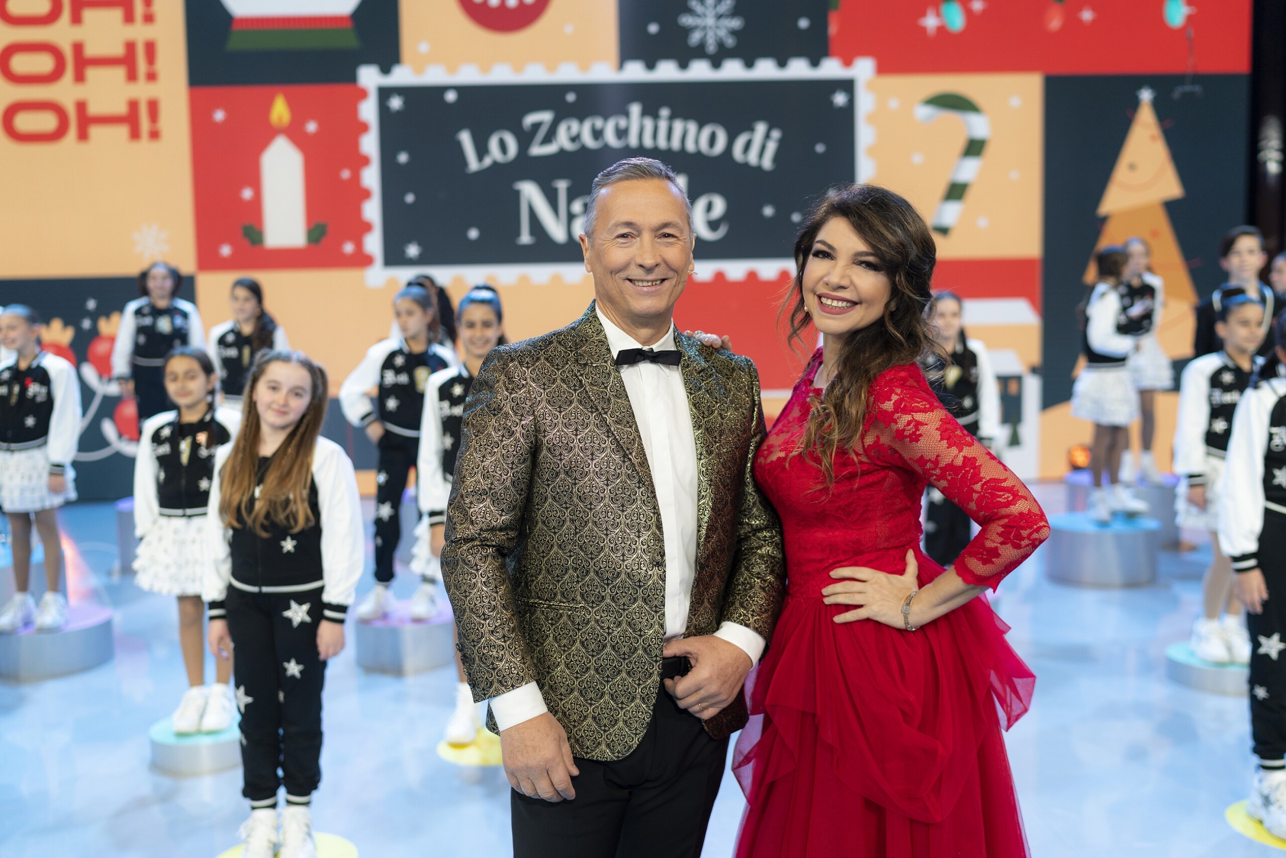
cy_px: 429
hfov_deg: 54.4
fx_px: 1250
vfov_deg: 37.9
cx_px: 643
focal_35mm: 35
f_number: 2
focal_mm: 35
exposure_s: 1/160
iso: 320
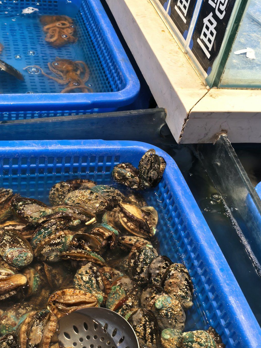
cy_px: 152
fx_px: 543
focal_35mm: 54
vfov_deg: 35.5
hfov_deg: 27.0
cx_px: 108
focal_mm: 6.35
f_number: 2
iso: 64
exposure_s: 1/100
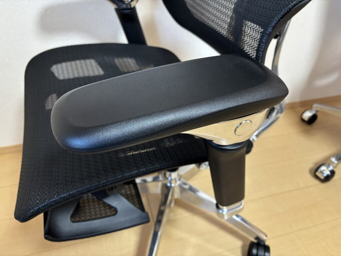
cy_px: 128
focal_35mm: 26
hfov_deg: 67.3
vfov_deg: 53.1
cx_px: 170
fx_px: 256
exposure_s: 1/60
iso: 250
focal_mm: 5.96
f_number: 1.6
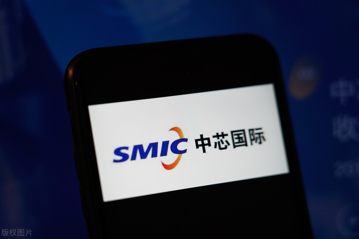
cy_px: 120
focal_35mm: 105
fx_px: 1047
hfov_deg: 19.5
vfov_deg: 13.0
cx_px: 180
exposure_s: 1/125
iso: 1600
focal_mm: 105
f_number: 4
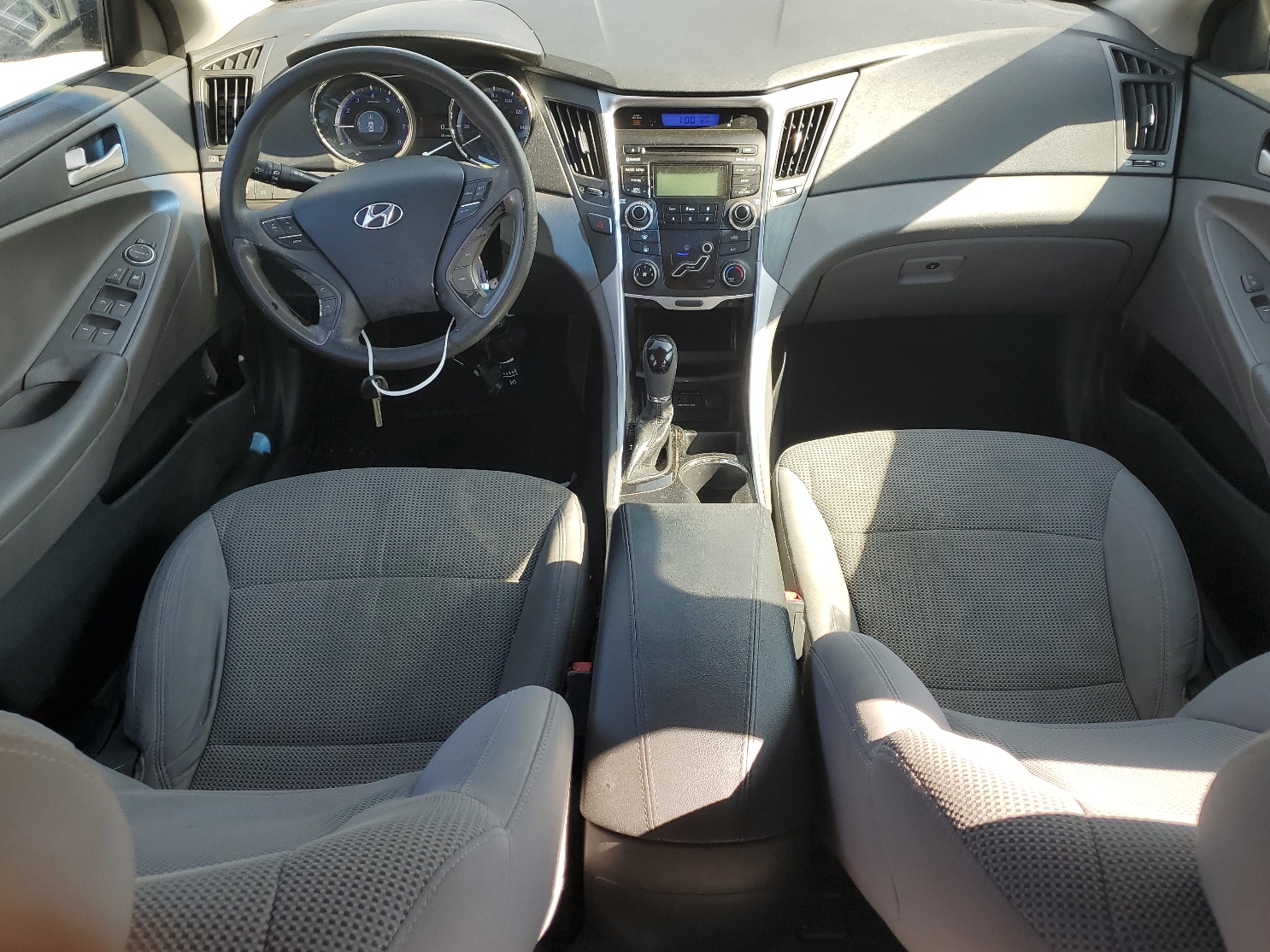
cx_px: 666
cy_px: 475
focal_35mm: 28
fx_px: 1027
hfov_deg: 63.4
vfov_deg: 49.7
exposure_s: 1/323
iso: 50
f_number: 1.5
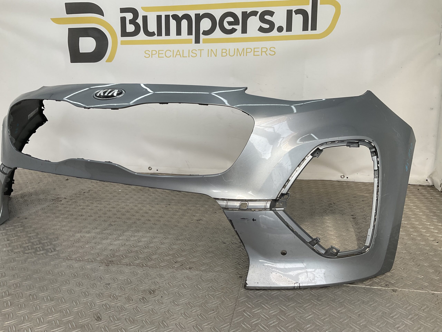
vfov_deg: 48.2
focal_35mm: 29
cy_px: 166
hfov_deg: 61.7
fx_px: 370
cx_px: 221
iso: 16
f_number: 1.8
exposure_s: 1/303
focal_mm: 3
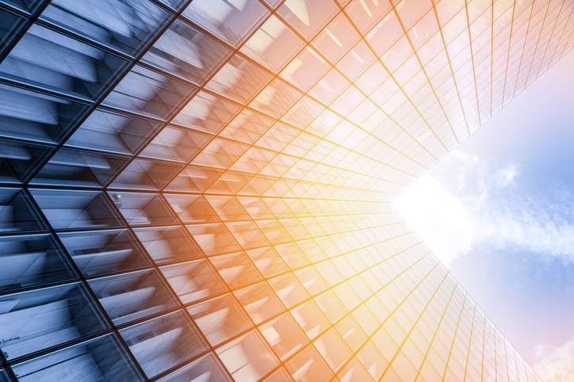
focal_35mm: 32
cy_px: 191
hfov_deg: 58.7
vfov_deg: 41.1
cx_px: 287
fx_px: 510
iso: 200
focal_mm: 32
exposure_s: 1/200
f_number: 7.1
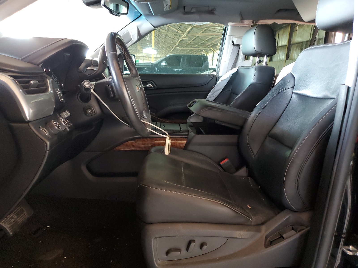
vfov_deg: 53.1
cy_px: 134
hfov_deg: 67.3
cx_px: 179
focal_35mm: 26
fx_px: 269
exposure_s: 1/15
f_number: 1.5
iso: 316
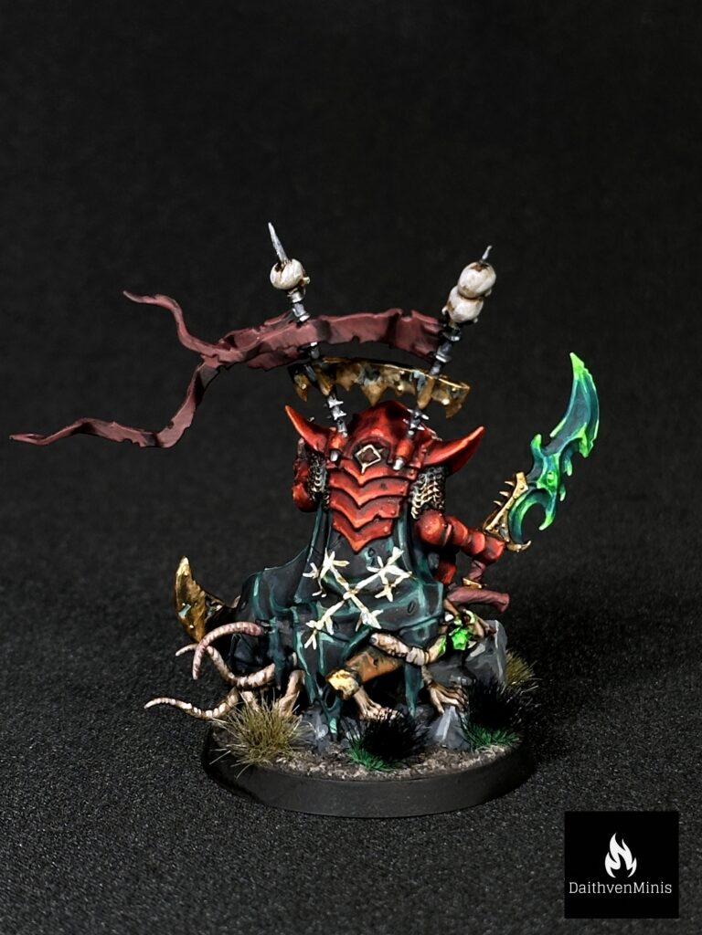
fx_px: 2758
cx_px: 351
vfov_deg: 19.3
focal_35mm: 102
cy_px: 468
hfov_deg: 14.5
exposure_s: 1/100
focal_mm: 6.86
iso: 50
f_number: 1.78
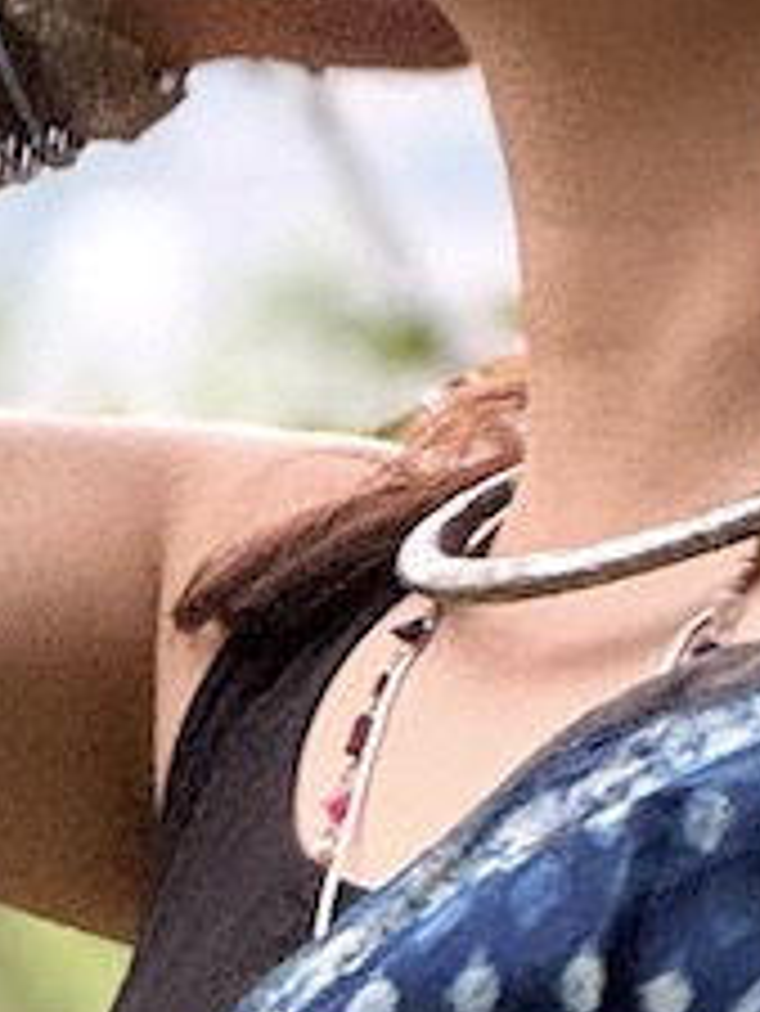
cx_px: 843
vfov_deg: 4.0
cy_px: 2546
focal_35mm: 486
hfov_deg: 3.1
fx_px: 14213
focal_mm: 9
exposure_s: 1/60
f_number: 2.8
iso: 250
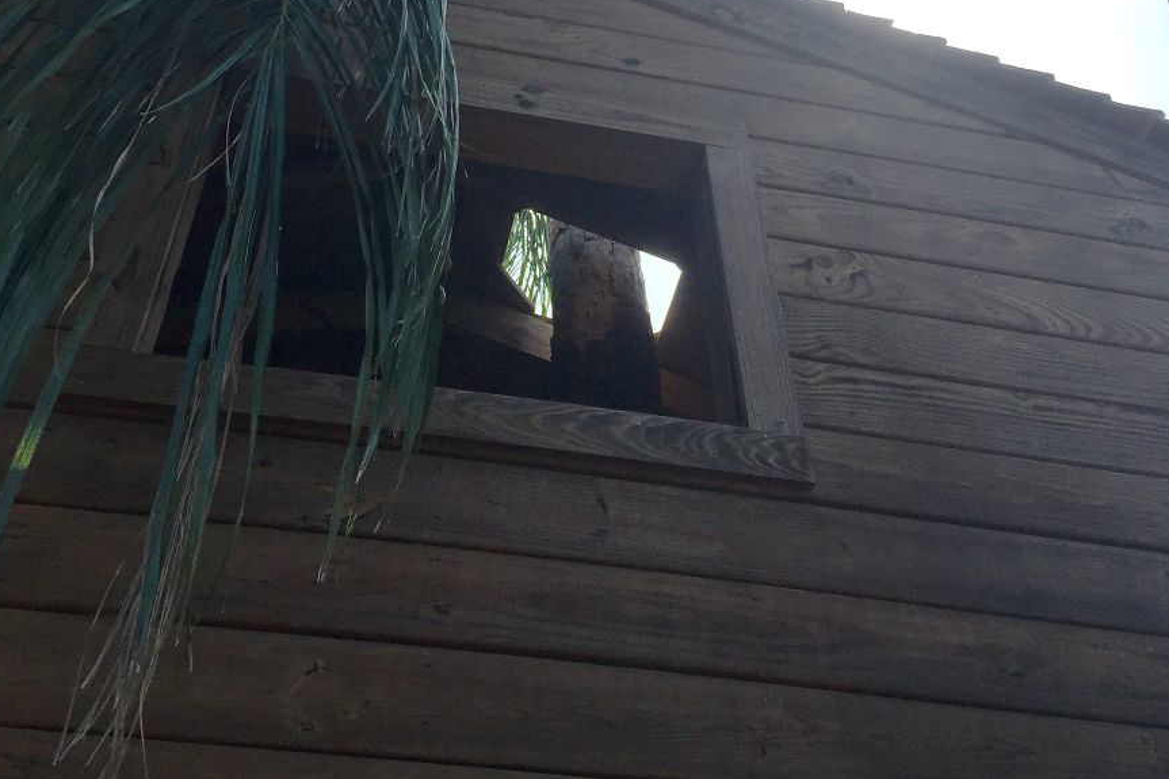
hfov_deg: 47.4
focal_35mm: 41
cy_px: 127
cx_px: 582
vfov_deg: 31.5
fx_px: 1331
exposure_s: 1/3300
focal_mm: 4.15
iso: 32
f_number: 2.2
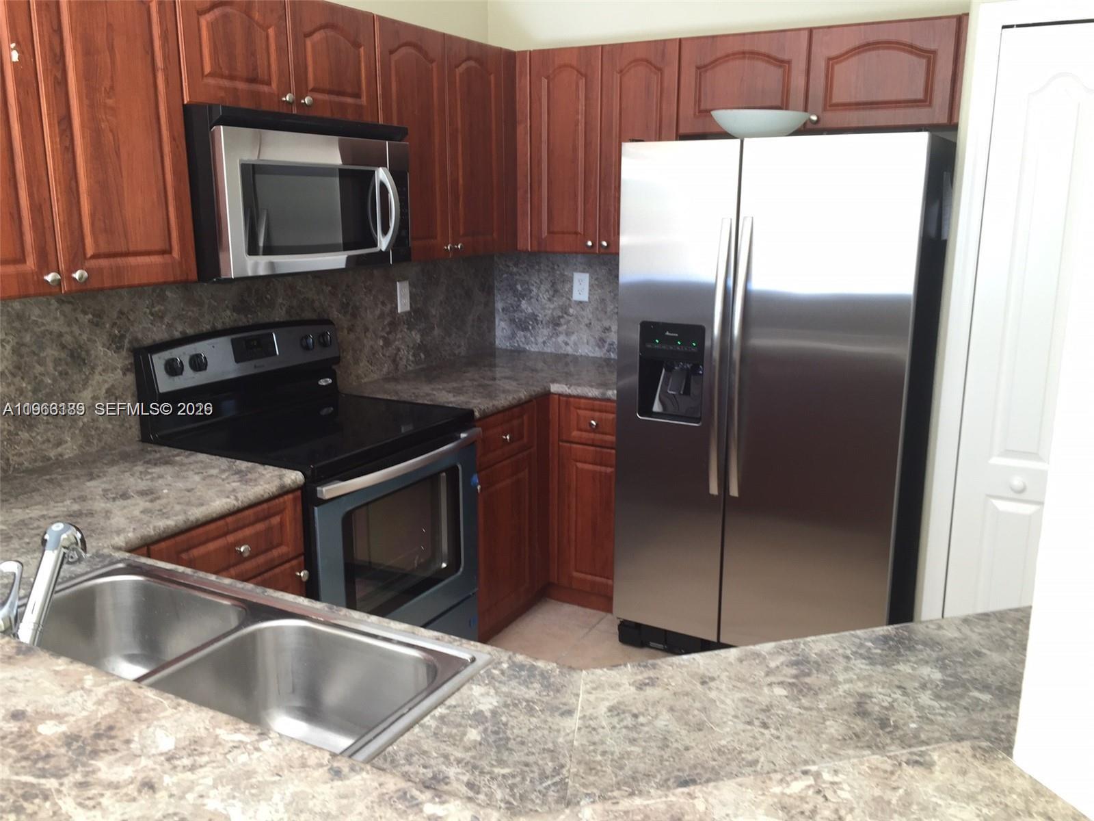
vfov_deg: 48.2
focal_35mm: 29
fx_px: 917
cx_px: 547
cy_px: 410
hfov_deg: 61.7
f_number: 2.2
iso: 32
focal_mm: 4.15
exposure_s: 1/30
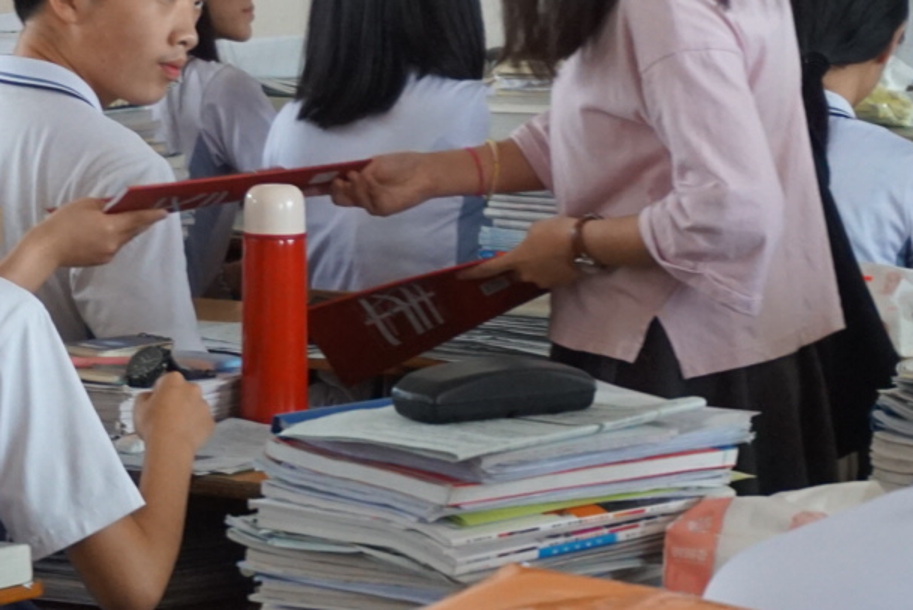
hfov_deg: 10.3
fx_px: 5050
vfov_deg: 6.9
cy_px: 85
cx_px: 205
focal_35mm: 199
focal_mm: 50
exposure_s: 1/160
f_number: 5.6
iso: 1250
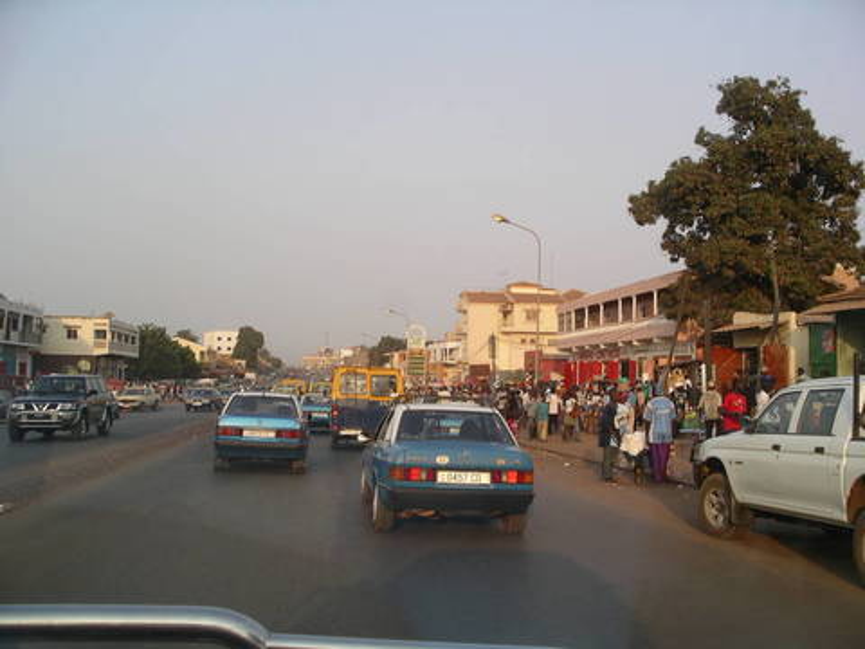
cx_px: 432
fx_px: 925
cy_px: 324
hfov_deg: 50.1
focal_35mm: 37
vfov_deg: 38.7
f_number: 4
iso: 64
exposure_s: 1/200
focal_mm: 7.8
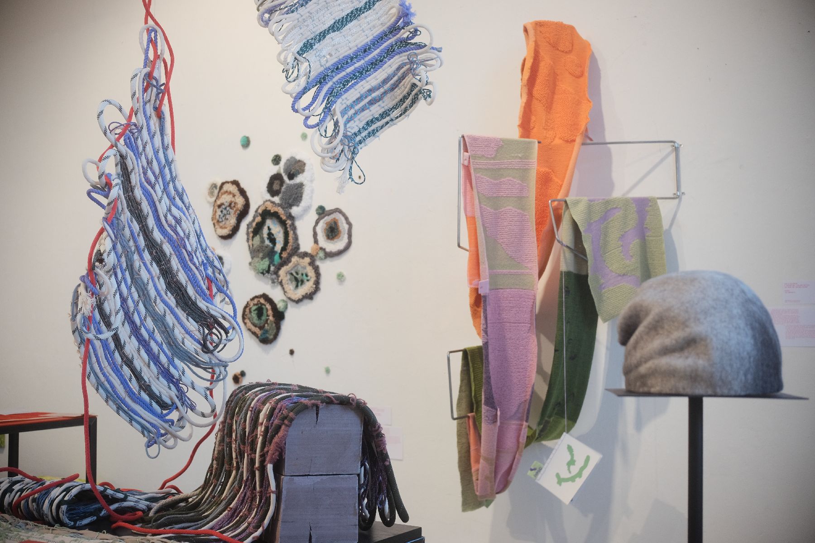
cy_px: 272
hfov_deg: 47.4
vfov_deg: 32.6
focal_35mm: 41
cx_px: 408
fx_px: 928
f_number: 4
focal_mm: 27
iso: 800
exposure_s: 1/105
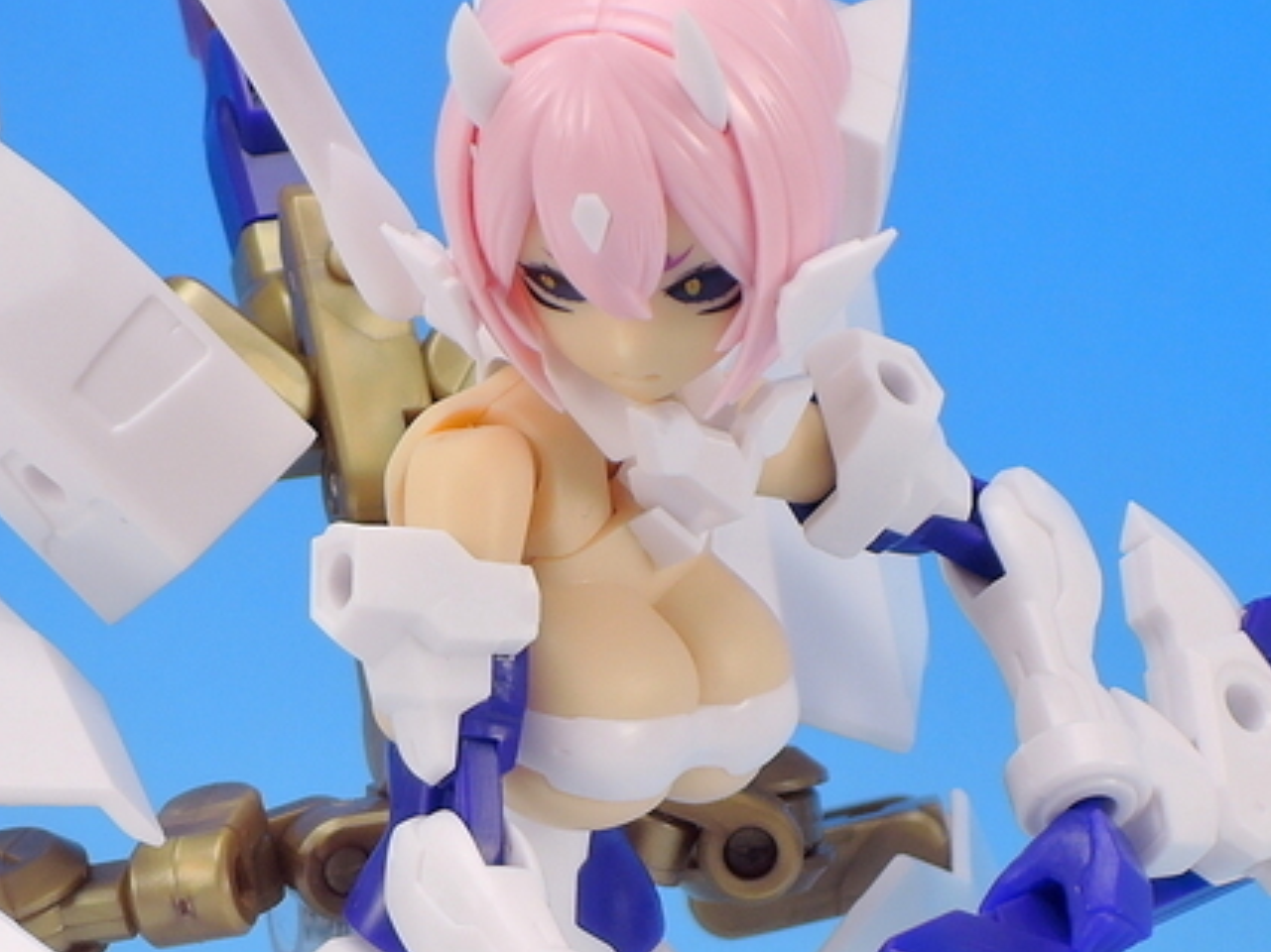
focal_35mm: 252
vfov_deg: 5.9
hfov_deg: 7.9
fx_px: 9250
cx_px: 301
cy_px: 702
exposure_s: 1/6
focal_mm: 22.4
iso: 80
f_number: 5.2
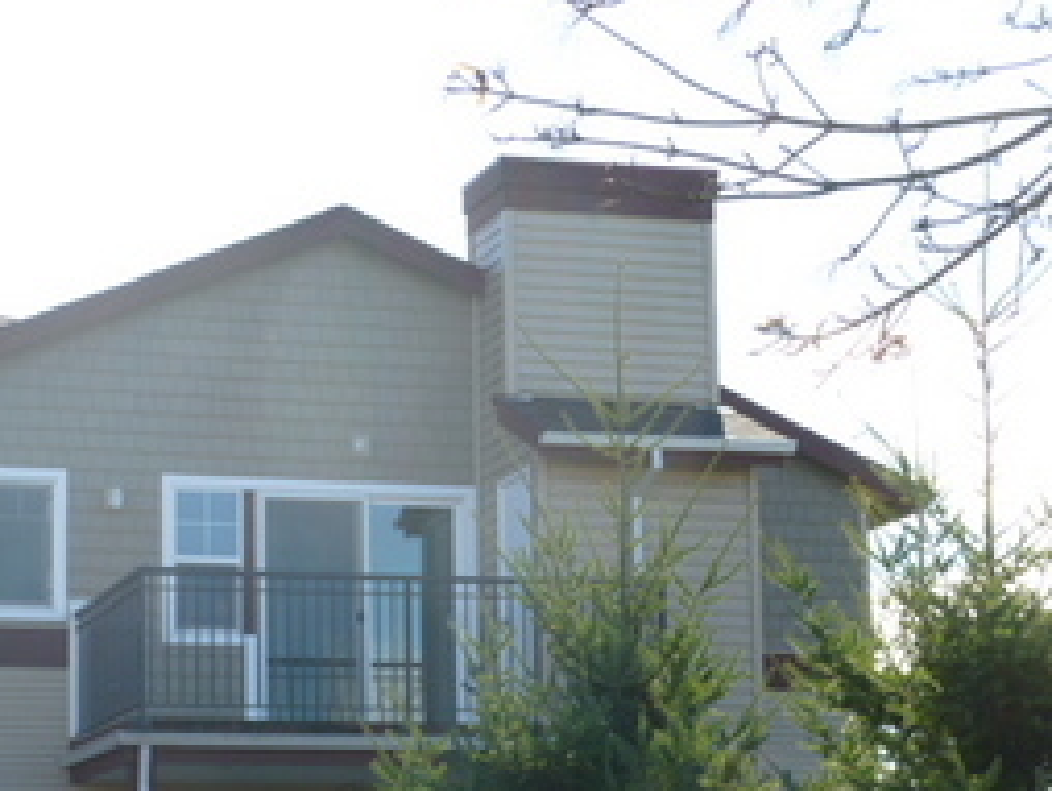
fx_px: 2859
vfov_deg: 15.7
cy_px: 485
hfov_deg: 20.8
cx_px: 352
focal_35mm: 94
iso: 100
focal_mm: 12.4
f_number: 4.3
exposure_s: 1/250
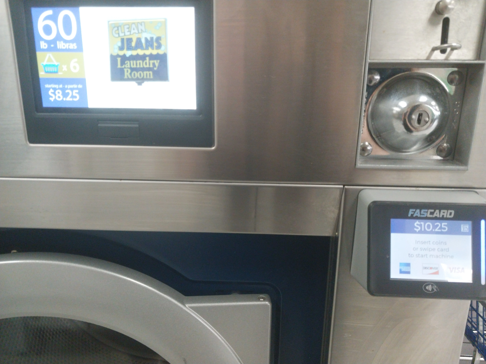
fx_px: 365
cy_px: 182
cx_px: 243
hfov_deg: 67.3
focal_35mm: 26
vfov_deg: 53.1
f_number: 1.8
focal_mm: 4
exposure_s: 1/60
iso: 200
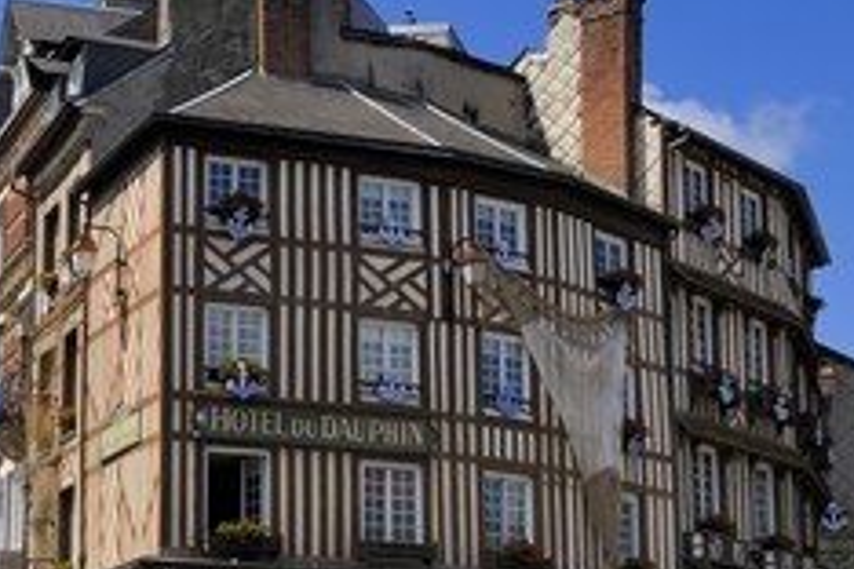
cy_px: 357
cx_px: 252
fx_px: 2040
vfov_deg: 15.9
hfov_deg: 23.5
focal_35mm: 86
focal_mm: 48
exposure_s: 1/200
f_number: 14
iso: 200
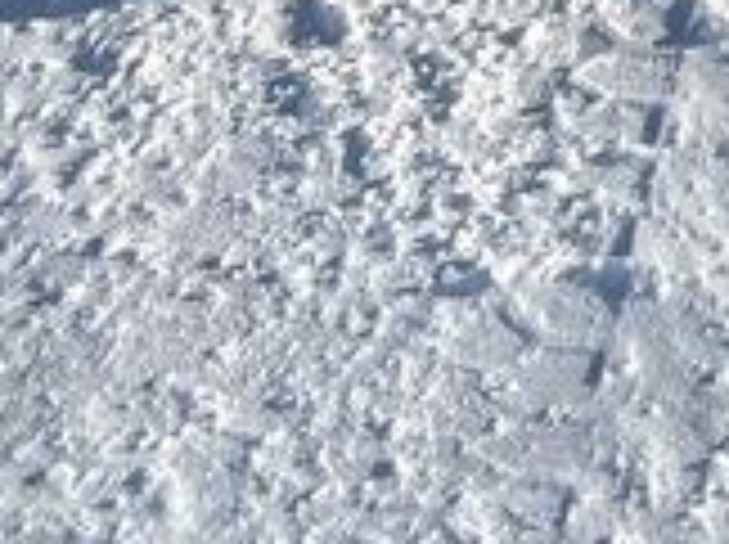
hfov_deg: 8.9
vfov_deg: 6.1
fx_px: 4332
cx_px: 1620
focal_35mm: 206
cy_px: -1578
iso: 50
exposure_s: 1/4608
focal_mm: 5.96
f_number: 1.6
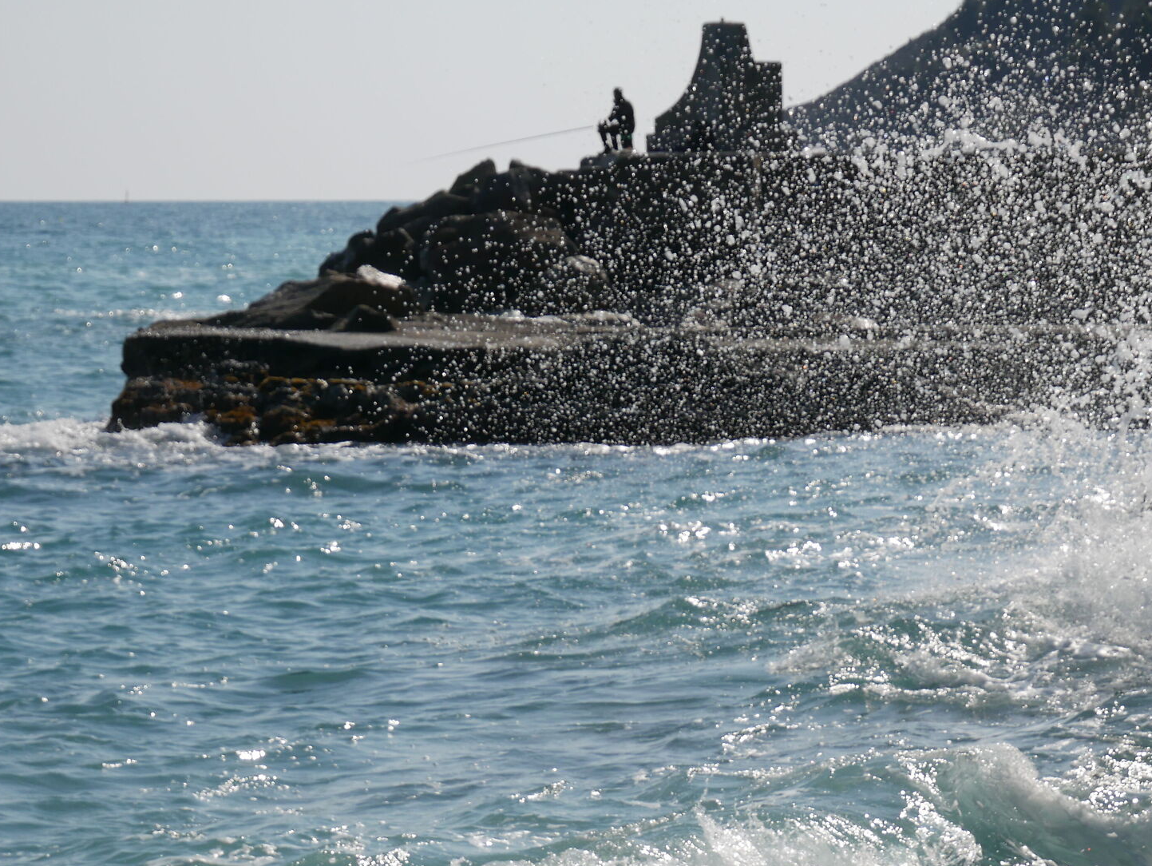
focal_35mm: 143
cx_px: 810
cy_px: 661
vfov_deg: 10.4
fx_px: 4762
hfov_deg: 13.8
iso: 200
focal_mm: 43
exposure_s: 1/2500
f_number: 5.6
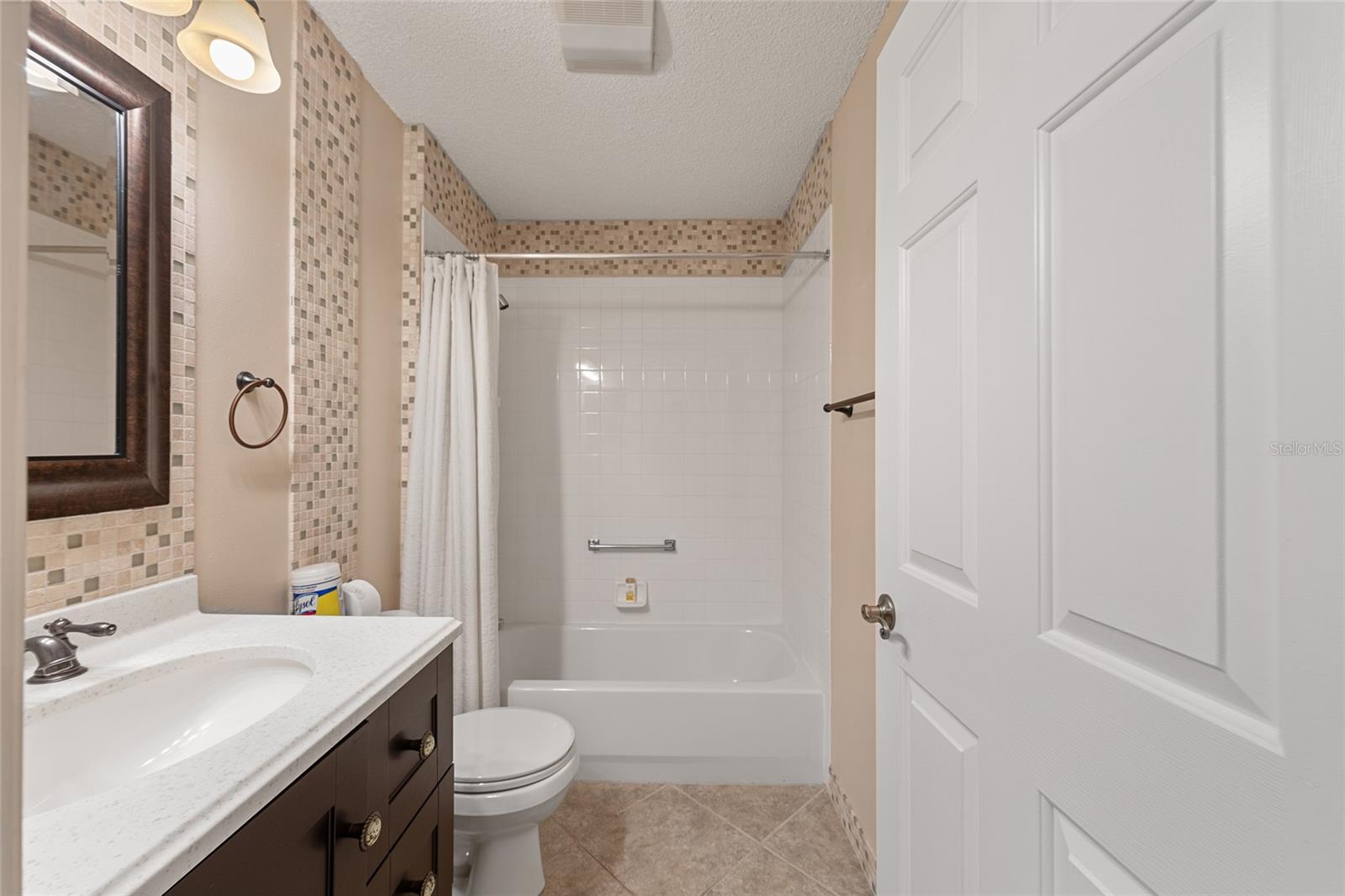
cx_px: 672
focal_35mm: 14
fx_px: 523
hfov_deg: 104.3
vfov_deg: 81.2
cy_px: 448
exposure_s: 1/2.5
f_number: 8
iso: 500
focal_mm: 14
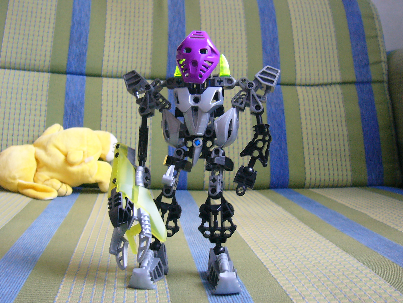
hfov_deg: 42.1
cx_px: 202
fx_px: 524
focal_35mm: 45
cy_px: 152
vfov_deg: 32.2
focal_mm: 7.5
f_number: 3.2
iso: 200
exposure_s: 1/15
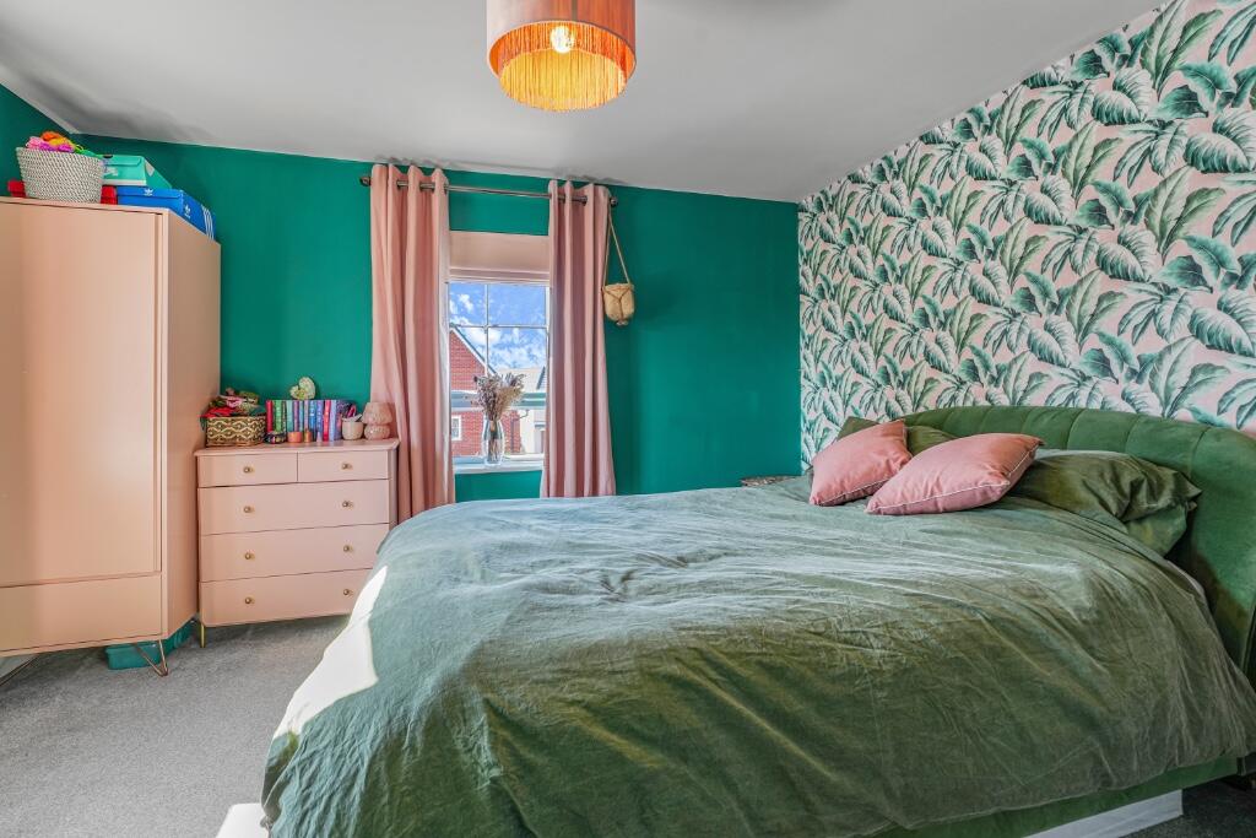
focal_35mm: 16
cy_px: 419
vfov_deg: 73.8
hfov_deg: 96.7
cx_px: 628
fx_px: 558
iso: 400
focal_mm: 16
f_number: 8
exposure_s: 1/15
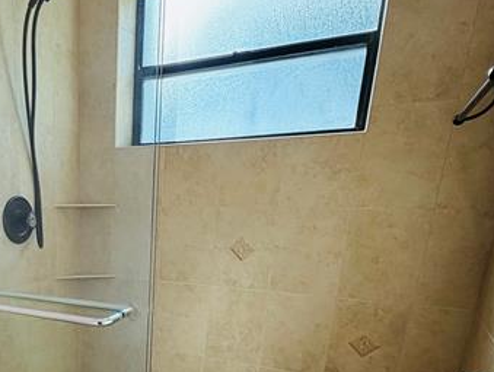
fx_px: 471
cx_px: 80
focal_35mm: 33
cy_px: 350
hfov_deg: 50.9
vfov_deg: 39.2
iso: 125
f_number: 2.2
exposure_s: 1/120
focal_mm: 2.22
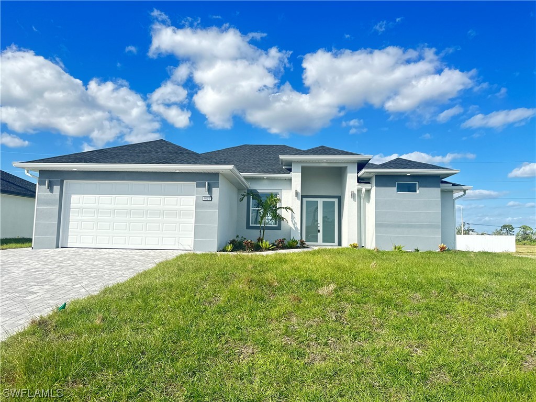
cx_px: 268
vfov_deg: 56.8
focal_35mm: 24
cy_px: 201
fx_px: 372
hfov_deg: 71.6
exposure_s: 1/1779
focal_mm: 6.86
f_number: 1.78
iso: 80
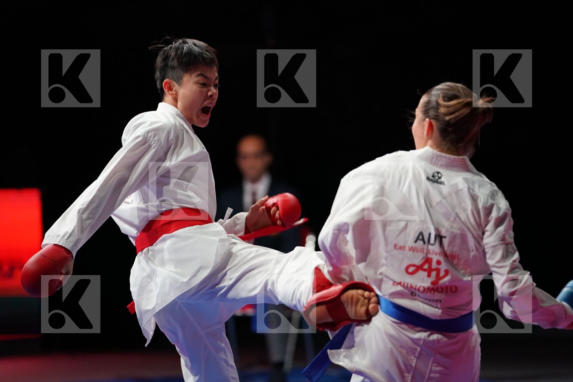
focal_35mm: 194
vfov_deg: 7.1
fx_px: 3088
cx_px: 286
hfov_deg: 10.6
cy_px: 191
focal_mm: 194
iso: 4000
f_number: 2.8
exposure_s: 1/1000
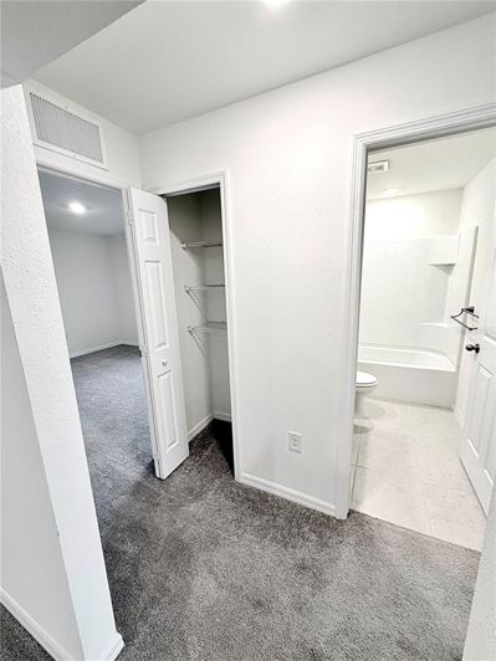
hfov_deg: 85.7
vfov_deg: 102.1
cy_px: 330
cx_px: 248
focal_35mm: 14
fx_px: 267
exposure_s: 1/120
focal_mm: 2.22
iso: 250
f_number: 2.2
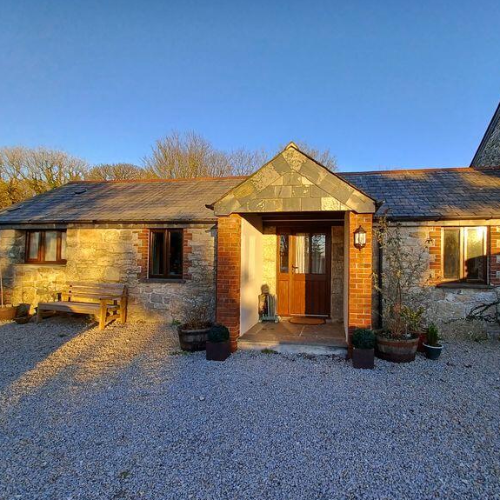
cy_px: 257
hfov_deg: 86.7
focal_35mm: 16
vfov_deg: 87.4
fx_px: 261
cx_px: 290
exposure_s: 1/261
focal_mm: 1.42
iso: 40
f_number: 2.2
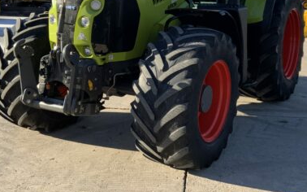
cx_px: 179
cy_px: 27
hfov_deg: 38.8
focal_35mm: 52
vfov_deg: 24.3
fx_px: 435
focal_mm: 3
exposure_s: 1/978
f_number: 1.8
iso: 16
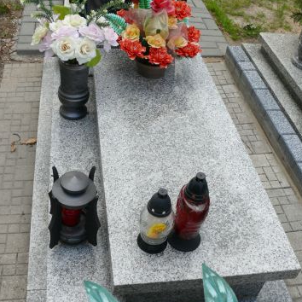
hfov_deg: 40.0
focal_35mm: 42
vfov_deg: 40.0
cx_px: 151
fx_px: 415
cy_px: 131
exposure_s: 1/125
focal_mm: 7.4
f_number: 4
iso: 100
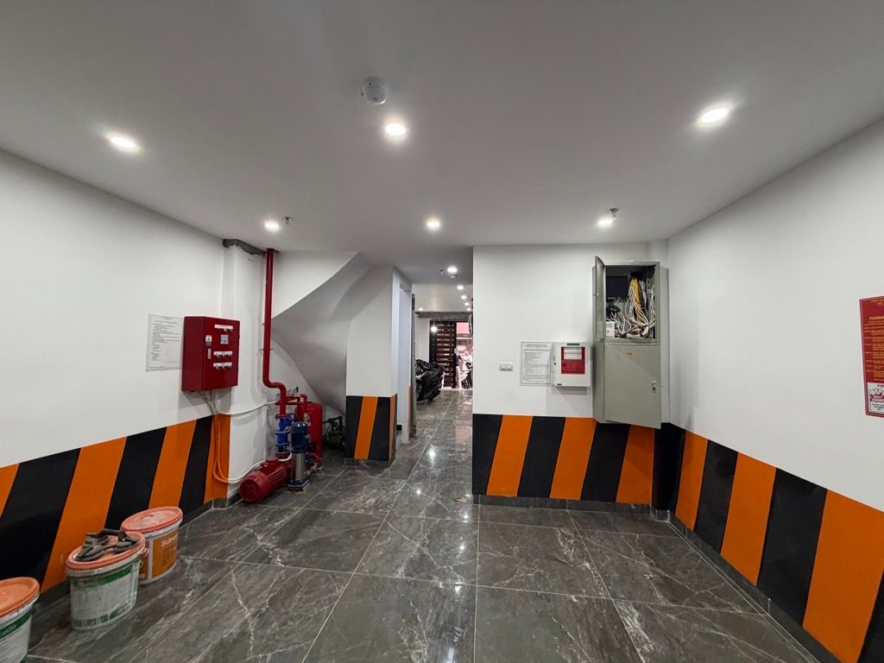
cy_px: 332
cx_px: 442
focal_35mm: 14
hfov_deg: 102.1
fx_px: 358
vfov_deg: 85.7
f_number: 2.2
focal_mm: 2.22
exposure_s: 1/50
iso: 250
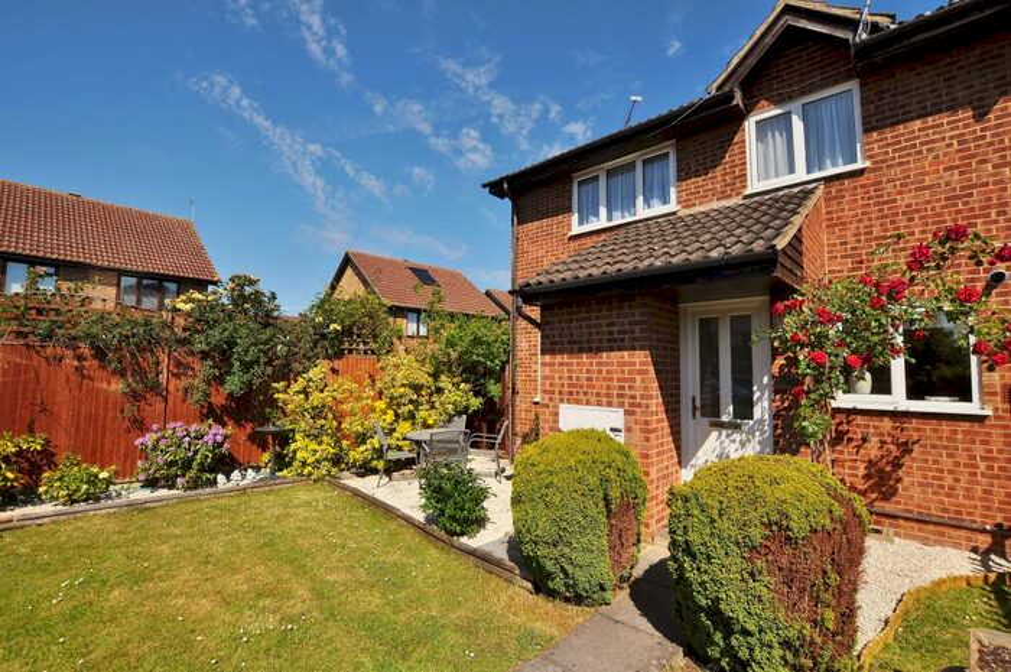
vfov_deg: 77.2
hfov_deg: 100.5
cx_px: 506
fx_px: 421
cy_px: 336
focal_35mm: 15
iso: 200
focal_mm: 10
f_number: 11
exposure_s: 1/500
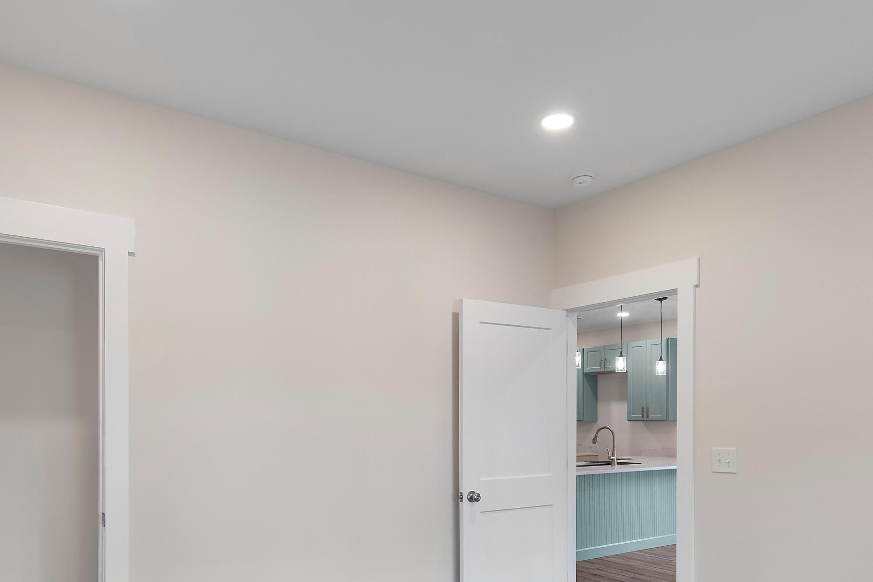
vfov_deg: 49.7
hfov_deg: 71.5
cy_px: 420
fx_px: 606
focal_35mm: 25
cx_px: 415
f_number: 4.5
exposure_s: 1/25
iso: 100
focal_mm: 10
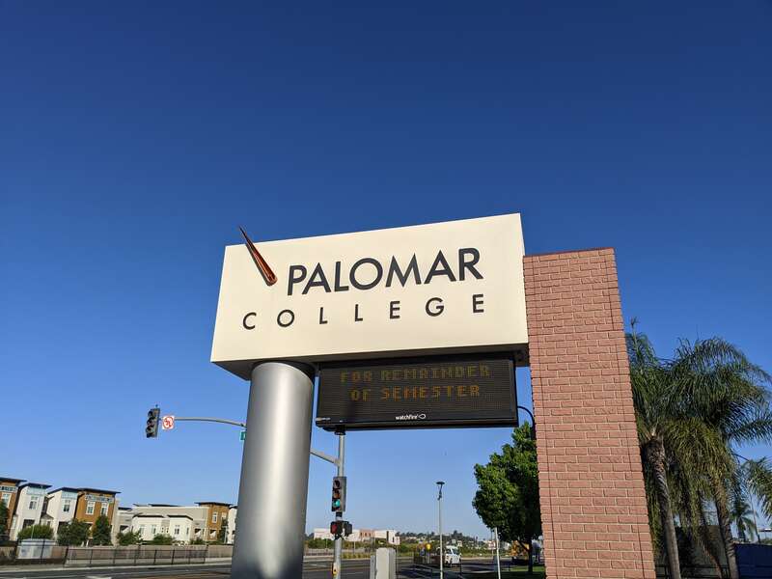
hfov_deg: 65.3
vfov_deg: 51.4
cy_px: 290
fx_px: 602
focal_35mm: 27
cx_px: 386
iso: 68
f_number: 1.8
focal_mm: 4.44
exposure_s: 1/5882
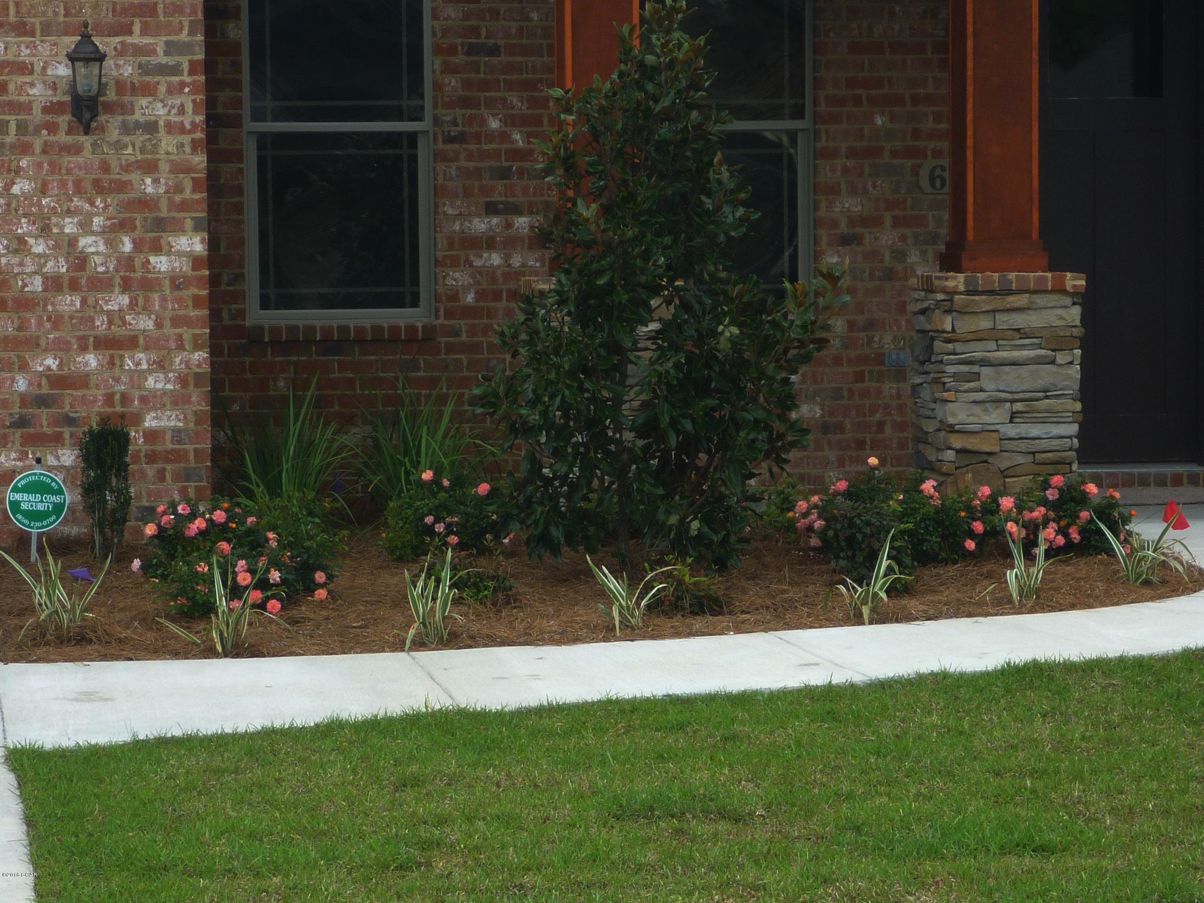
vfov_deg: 11.8
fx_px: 4382
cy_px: 452
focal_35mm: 126
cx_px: 602
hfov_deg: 15.6
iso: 100
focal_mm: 14.3
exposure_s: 1/100
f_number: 5.6
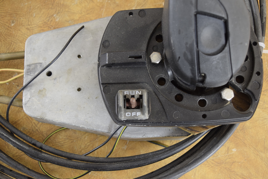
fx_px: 346
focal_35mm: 46
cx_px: 134
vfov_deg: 29.0
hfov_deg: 42.3
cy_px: 90
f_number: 5.6
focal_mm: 31
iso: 800
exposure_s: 1/125
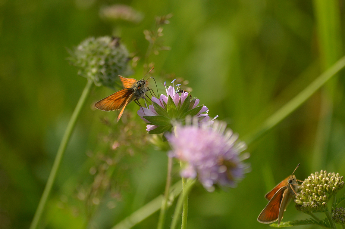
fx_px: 3176
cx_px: 180
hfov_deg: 6.2
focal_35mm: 332
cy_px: 117
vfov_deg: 4.1
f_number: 5.6
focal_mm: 200
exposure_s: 1/1000
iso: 400
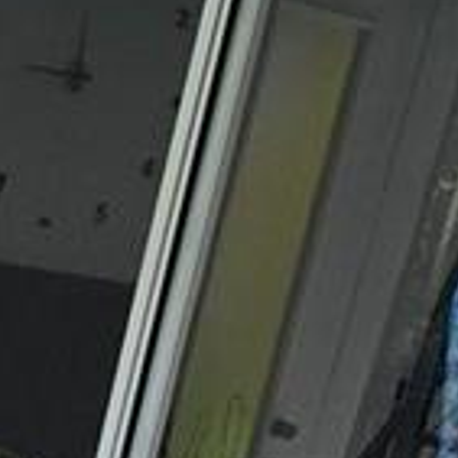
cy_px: 711
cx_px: -260
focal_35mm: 98
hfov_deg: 16.0
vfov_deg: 16.1
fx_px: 1467
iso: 50
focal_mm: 2.2
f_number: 2.2
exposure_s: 1/254
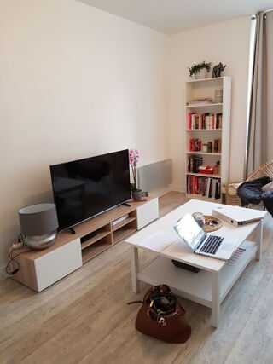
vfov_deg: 67.3
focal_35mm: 26
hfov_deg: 53.0
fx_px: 274
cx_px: 136
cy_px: 182
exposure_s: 1/33
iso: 160
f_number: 1.7
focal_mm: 4.2
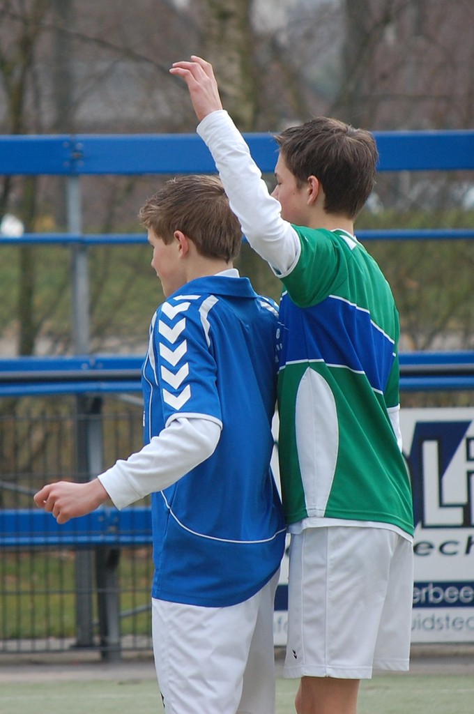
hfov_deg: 4.6
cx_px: 237
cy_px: 357
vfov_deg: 6.9
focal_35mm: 300
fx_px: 5941
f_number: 5.6
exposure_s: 1/640
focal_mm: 200
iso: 400
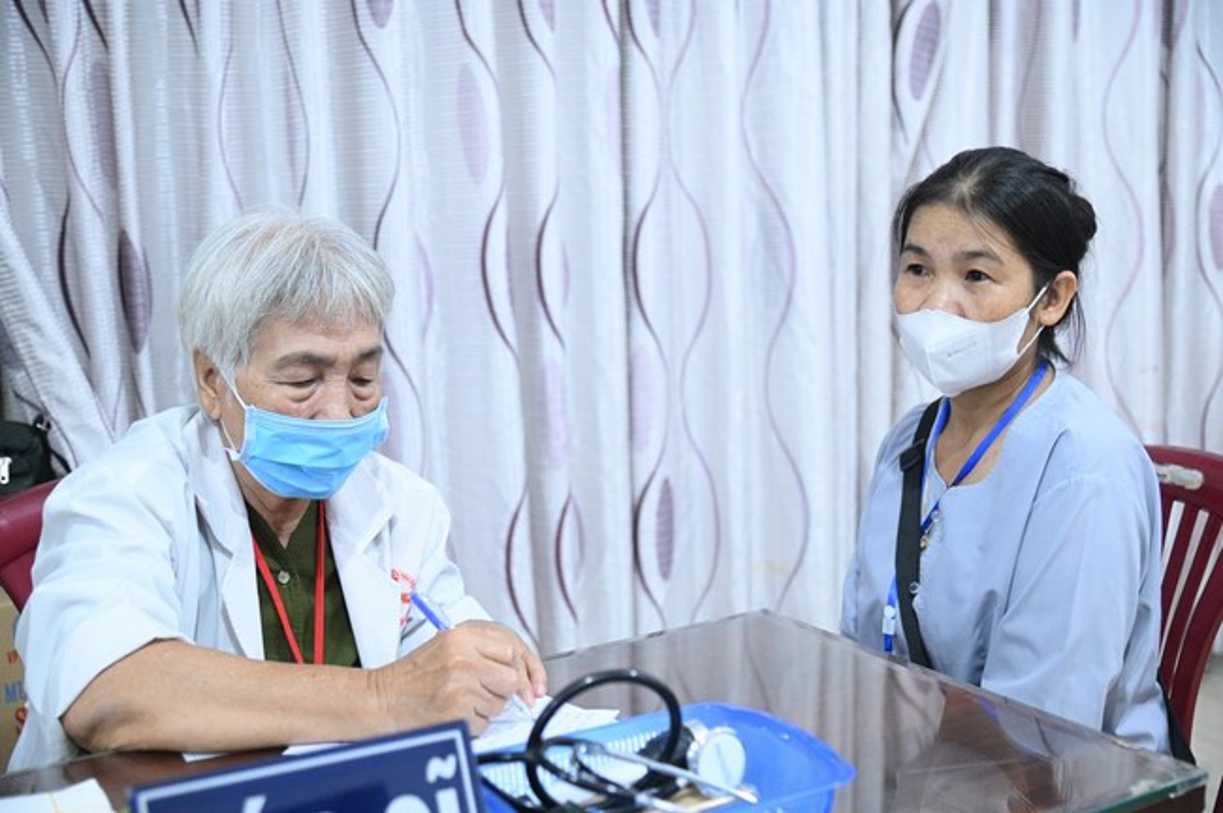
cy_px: 406
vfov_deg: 26.9
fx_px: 1697
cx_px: 612
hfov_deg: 39.6
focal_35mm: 50
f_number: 4
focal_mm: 50
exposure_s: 1/200
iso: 8000
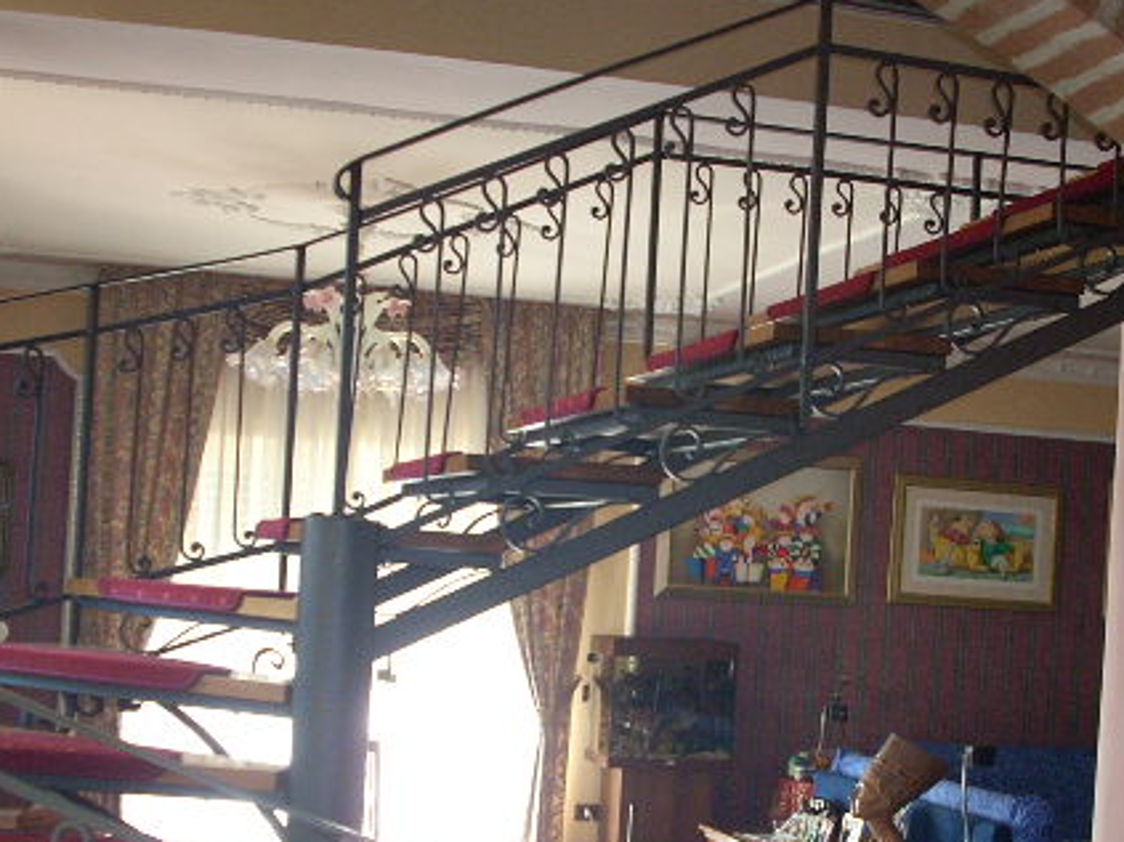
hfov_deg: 34.3
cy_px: 521
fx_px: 1818
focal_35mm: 56
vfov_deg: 26.0
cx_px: 630
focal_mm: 6.2
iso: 200
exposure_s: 1/30
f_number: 2.8
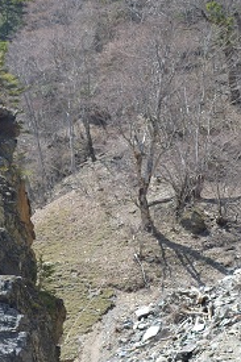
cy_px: 217
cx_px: 113
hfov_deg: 14.1
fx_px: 974
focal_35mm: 97
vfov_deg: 21.0
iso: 100
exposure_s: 1/800
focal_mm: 35
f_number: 2.8
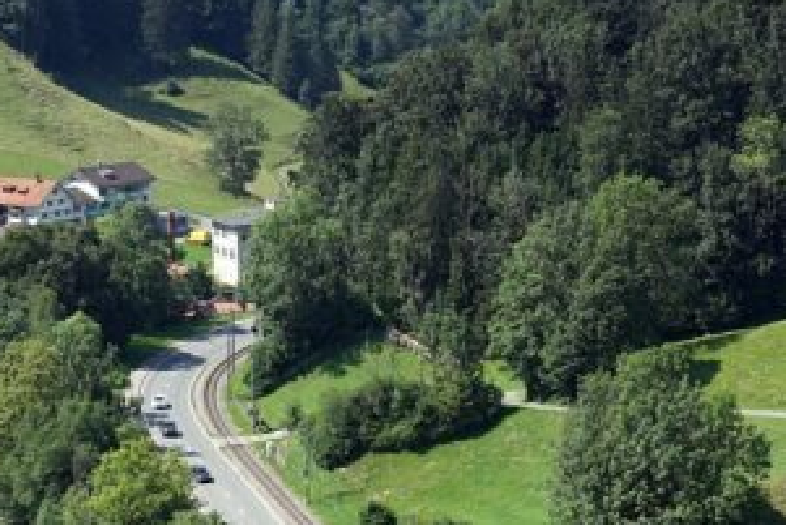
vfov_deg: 11.1
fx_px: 2665
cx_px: 494
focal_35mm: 122
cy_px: 567
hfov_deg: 16.8
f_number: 5.6
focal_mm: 35
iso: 250
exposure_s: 1/1000
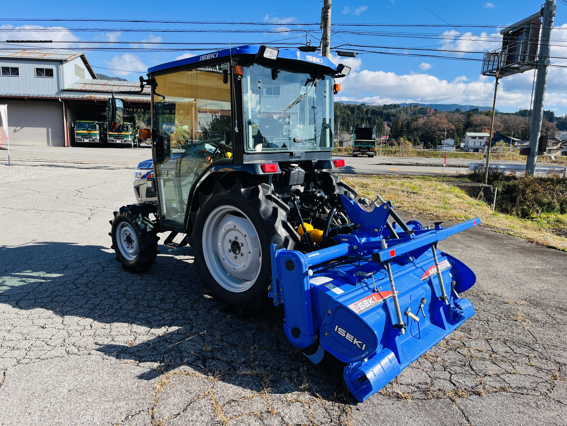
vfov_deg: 53.1
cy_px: 213
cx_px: 284
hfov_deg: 67.3
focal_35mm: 26
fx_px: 426
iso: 50
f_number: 1.6
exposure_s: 1/1672
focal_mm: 5.1
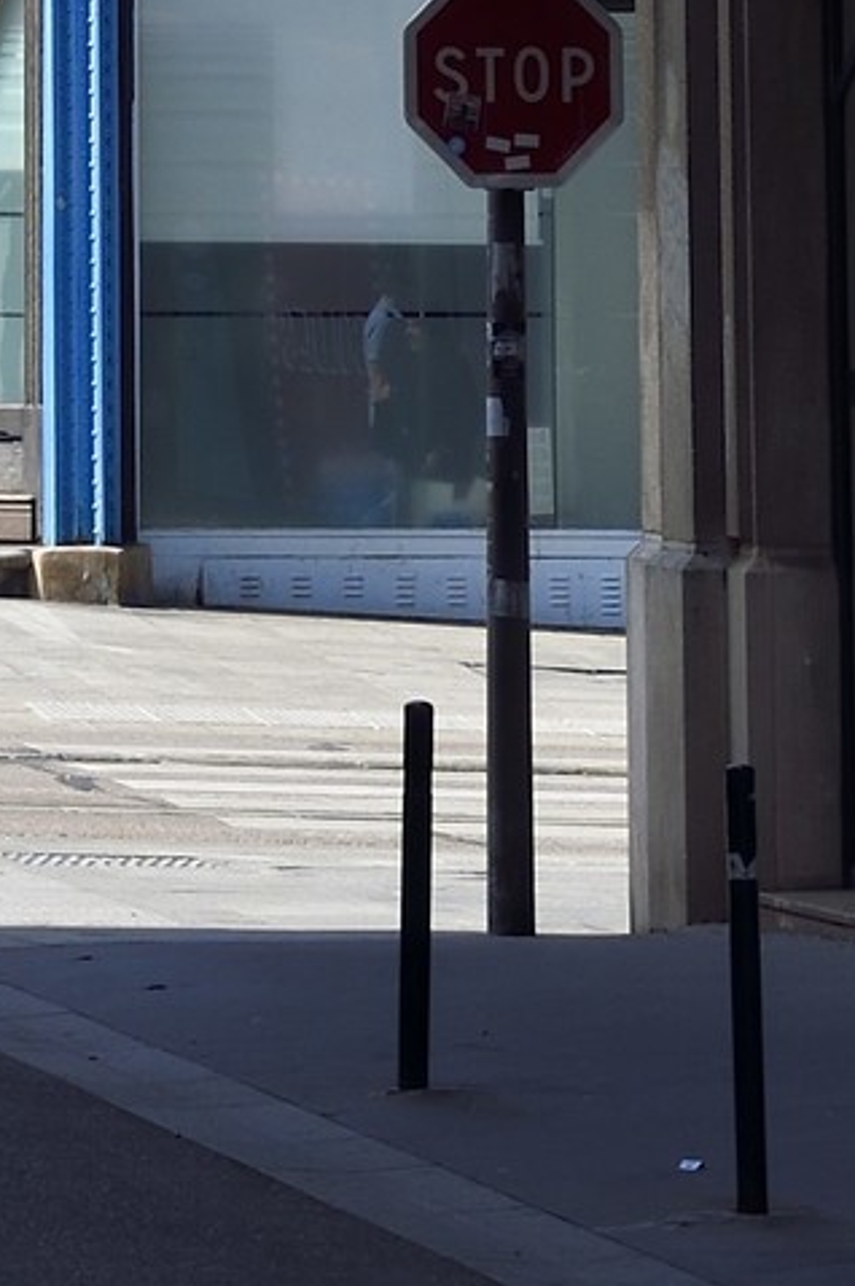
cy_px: -1827
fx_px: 12557
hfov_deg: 3.9
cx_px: 110
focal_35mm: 352
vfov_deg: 5.6
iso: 200
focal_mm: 70
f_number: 11
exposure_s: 1/250
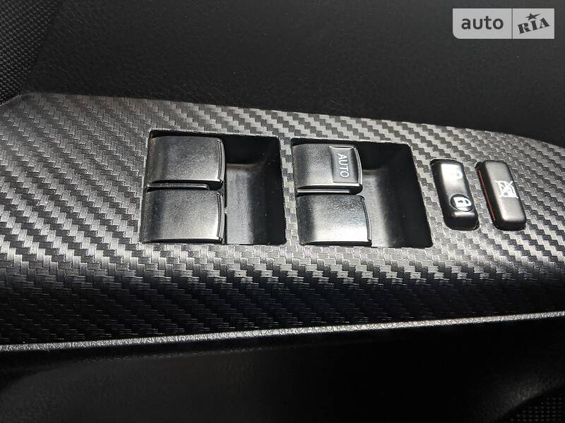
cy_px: 212
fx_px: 441
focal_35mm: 27
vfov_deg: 51.4
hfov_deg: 65.3
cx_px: 282
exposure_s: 1/50
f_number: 1.8
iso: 394
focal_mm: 4.4
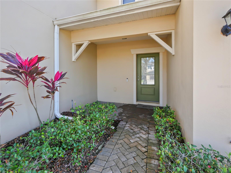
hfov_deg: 94.5
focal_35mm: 16
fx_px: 107
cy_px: 86
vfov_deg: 78.1
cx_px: 116
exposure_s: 1/125
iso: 200
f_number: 4
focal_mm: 8
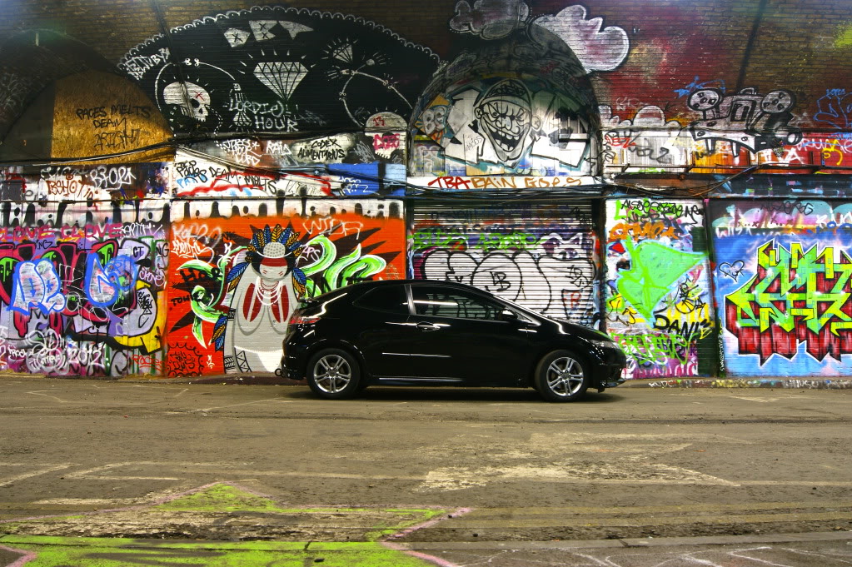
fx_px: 710
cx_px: 426
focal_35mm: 30
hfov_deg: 62.0
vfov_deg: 43.6
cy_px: 284
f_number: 14
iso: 100
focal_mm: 20
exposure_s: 4
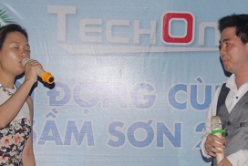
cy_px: 152
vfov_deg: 11.8
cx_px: 168
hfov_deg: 17.6
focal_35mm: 116
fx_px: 799
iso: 100
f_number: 3.8
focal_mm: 21
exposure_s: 1/60
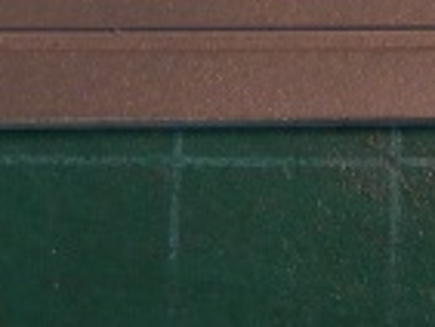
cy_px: -420
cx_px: 472
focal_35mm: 215
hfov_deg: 9.1
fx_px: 2704
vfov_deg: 6.6
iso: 200
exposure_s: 1/30
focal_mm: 6.67
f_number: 3.9
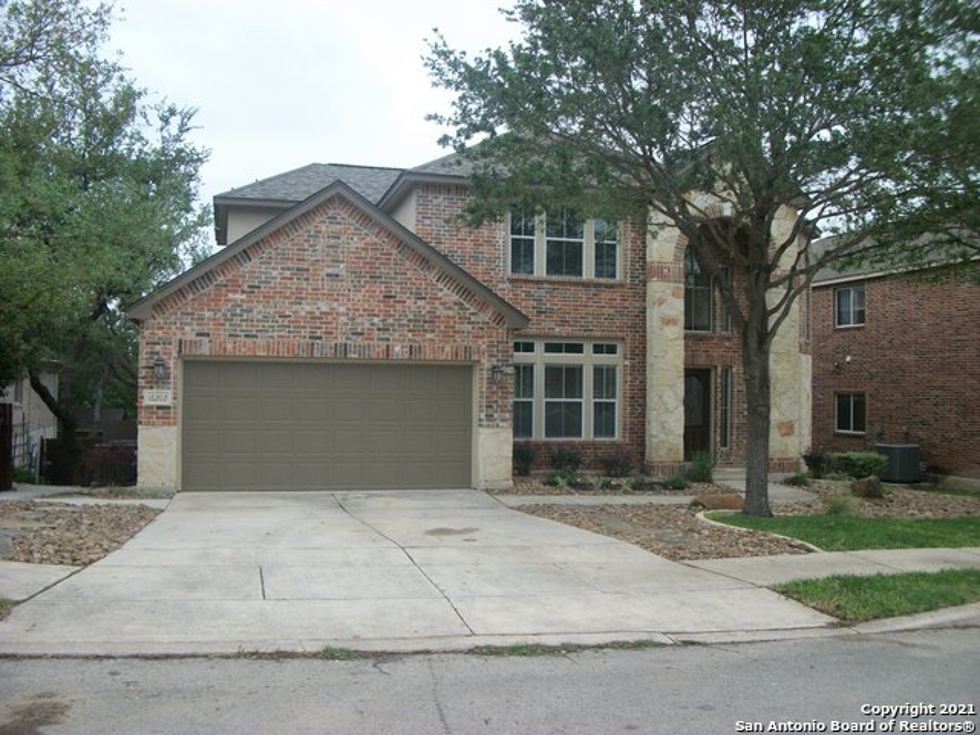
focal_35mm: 32
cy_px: 368
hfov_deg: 56.8
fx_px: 906
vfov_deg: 44.2
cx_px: 490
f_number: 8.8
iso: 80
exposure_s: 1/60
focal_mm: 5.7
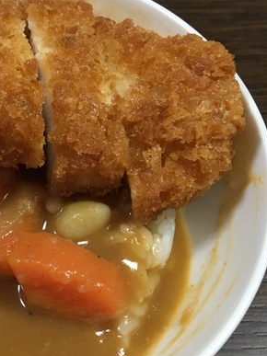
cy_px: 258
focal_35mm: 64
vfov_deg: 29.9
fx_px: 659
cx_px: -2
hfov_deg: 22.0
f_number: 2.2
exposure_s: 1/30
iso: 80
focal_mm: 4.15
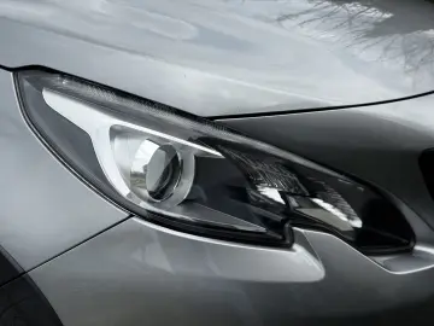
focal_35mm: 48
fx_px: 602
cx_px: 217
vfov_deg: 30.3
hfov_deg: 39.7
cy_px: 163
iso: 64
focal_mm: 6.76
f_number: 1.78
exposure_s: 1/4975
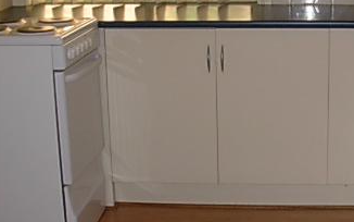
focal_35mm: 79
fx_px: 762
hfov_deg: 25.8
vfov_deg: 16.5
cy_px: 119
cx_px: 265
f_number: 2.9
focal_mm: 6.3
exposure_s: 1/32
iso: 50
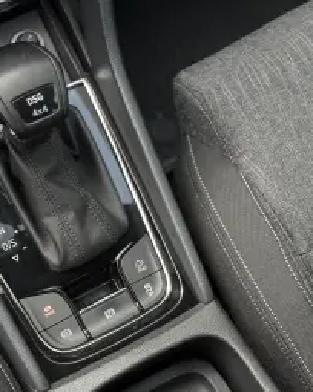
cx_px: 44
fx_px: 766
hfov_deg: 22.6
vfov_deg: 28.8
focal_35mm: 66
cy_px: 191
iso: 64
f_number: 1.78
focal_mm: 6.76
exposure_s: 1/328
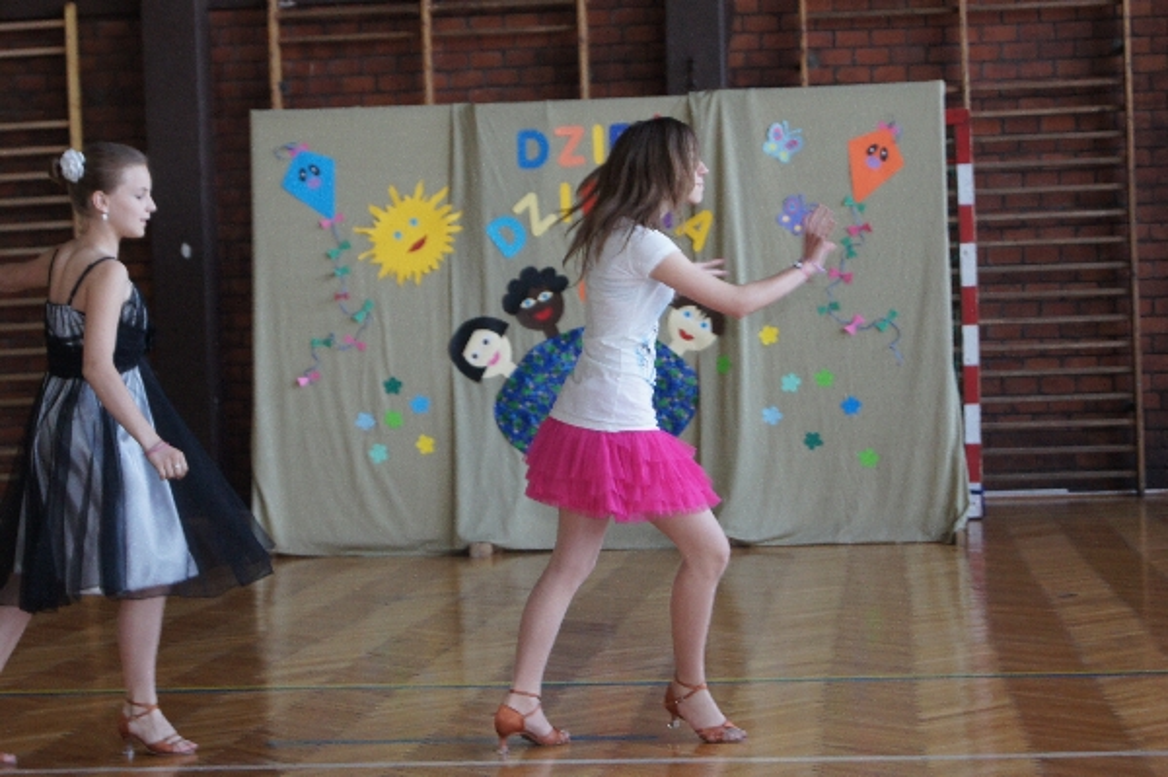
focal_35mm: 82
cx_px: 584
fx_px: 2674
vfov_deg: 16.5
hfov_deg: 24.6
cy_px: 388
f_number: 5.6
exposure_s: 1/80
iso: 800
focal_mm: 55
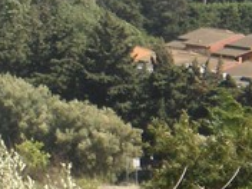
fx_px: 3480
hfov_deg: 4.1
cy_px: 13
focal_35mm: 478
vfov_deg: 3.1
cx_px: -259
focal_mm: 18.8
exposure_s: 1/200
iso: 80
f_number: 5.9
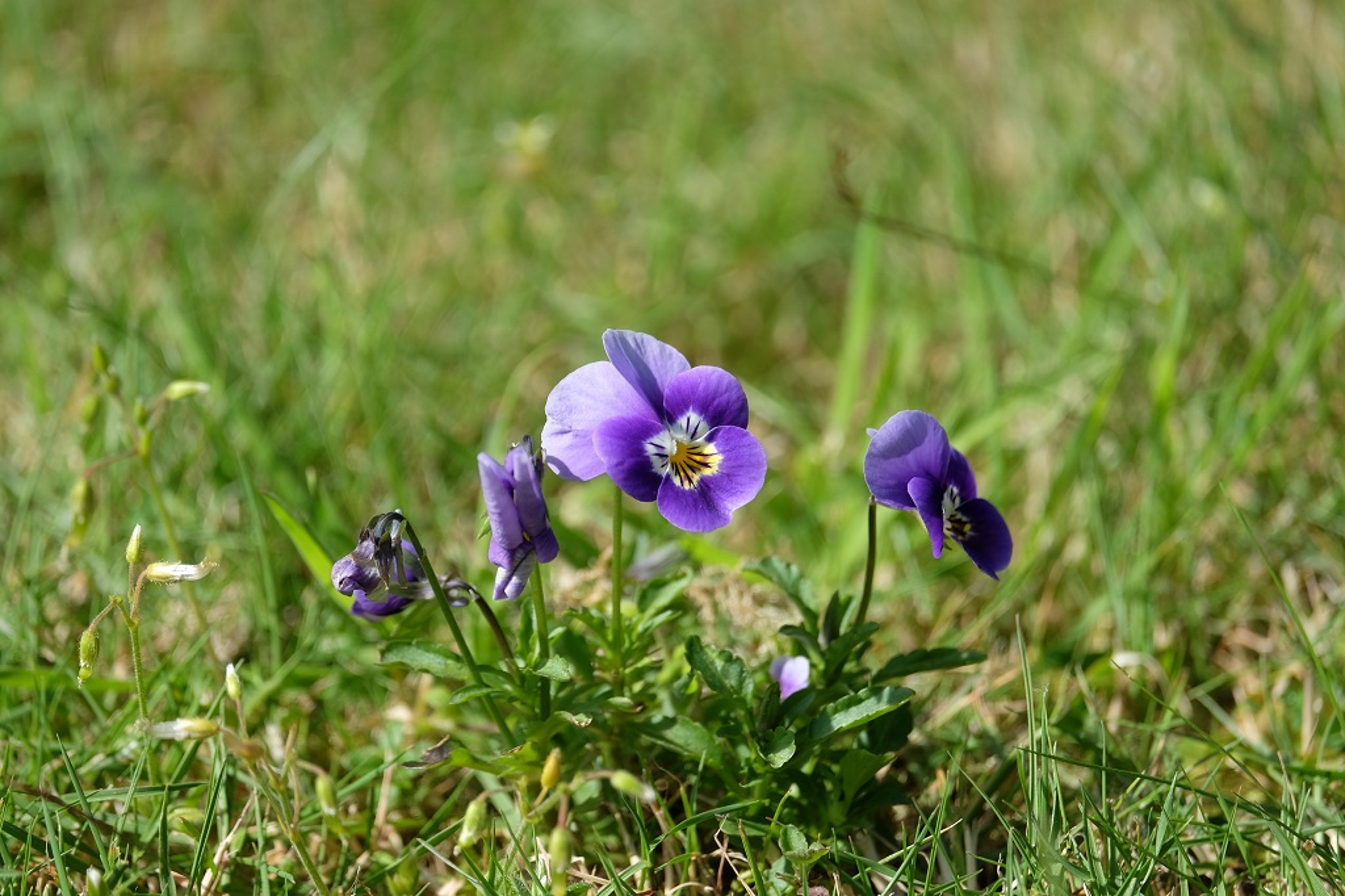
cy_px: 448
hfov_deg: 6.9
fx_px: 11204
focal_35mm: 300
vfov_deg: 4.6
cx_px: 672
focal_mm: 200
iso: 200
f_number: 4.8
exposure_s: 1/800
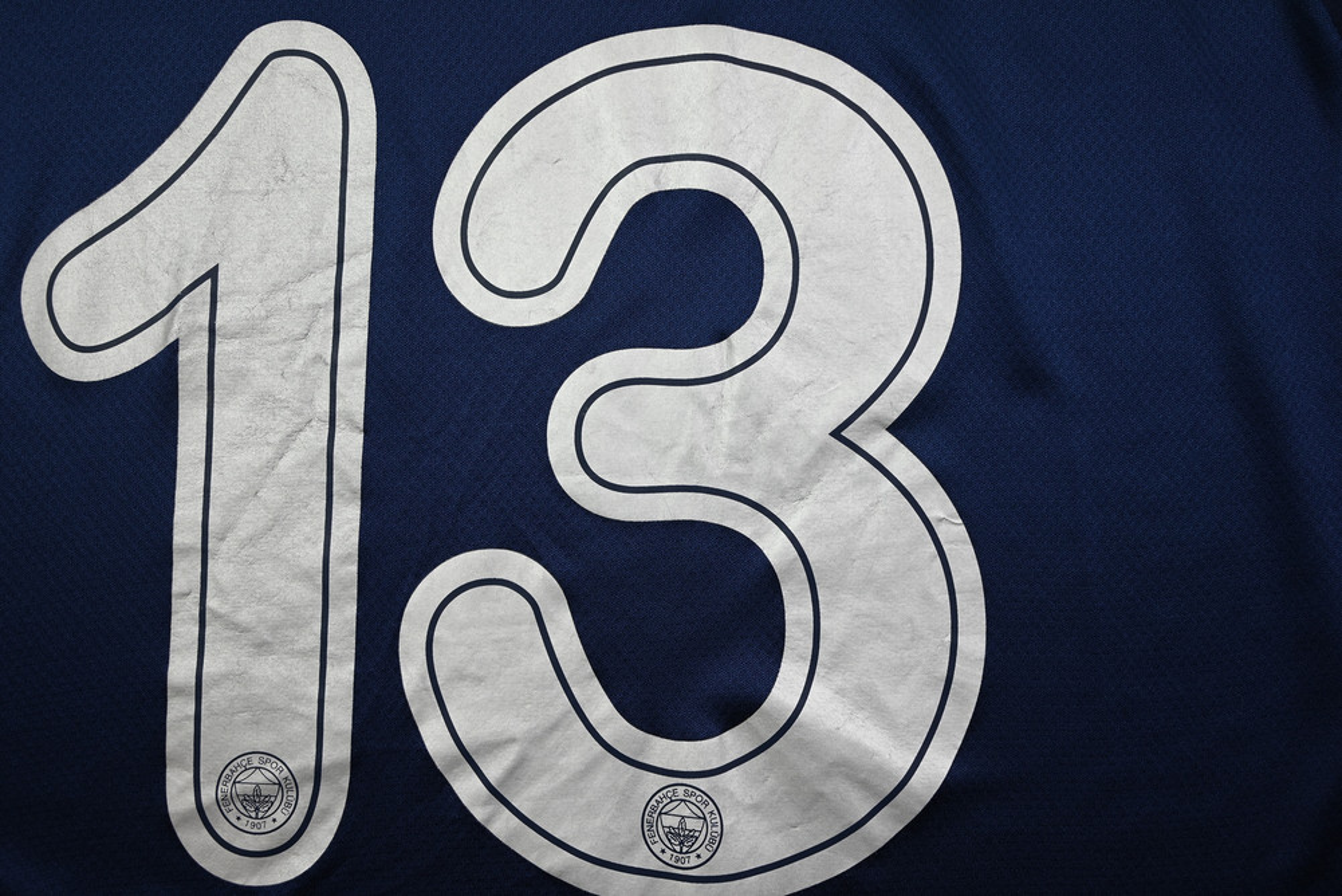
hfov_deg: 60.3
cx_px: 671
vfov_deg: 42.4
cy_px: 448
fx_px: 1156
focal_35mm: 31
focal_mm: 31
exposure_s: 1/125
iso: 200
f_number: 4.8
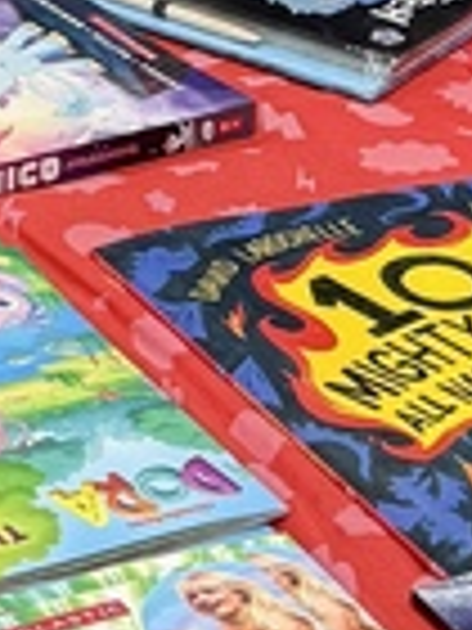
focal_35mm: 176
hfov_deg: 8.1
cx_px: -378
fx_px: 3200
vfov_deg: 10.4
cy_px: -608
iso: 200
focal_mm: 6.76
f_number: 1.78
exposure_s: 1/60
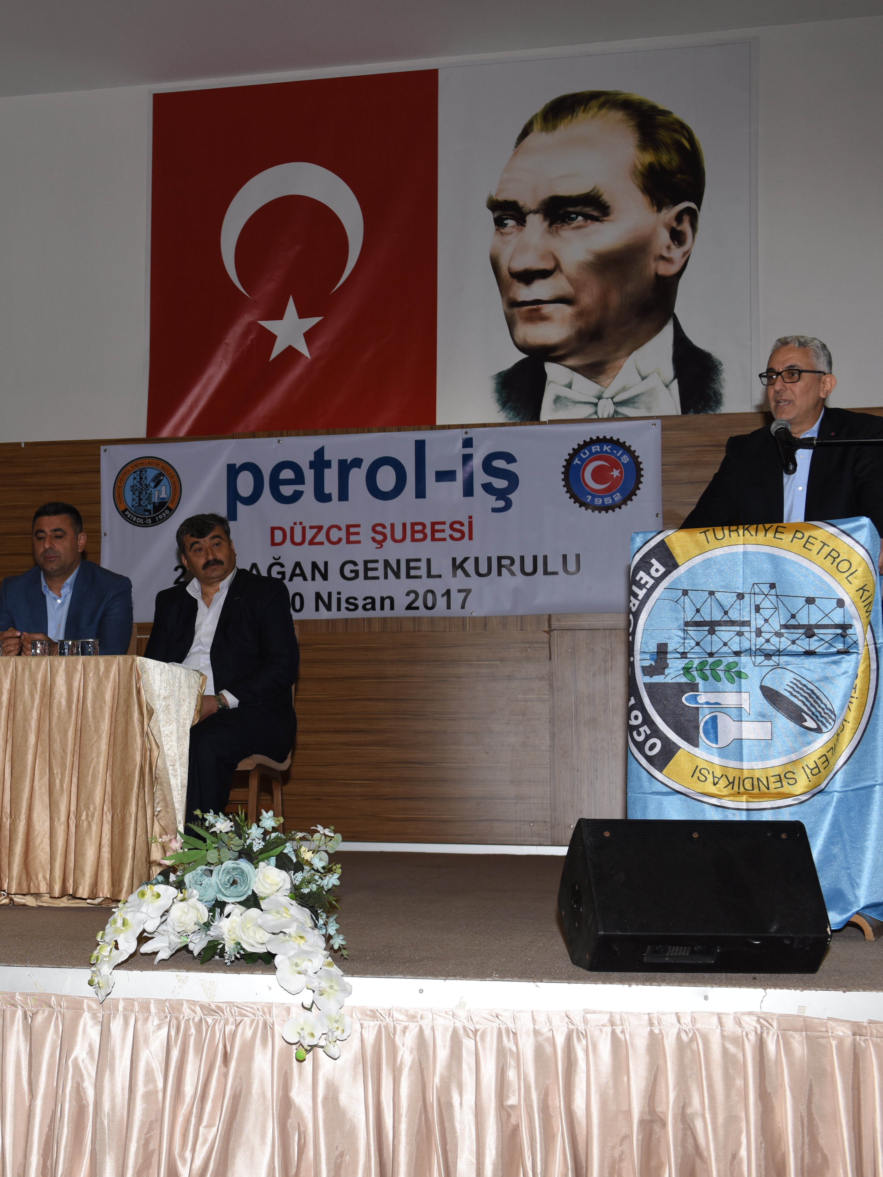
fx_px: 1769
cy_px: 588
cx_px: 220
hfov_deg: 27.6
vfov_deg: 36.8
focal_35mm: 52
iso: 400
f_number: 4
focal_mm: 36
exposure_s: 1/80
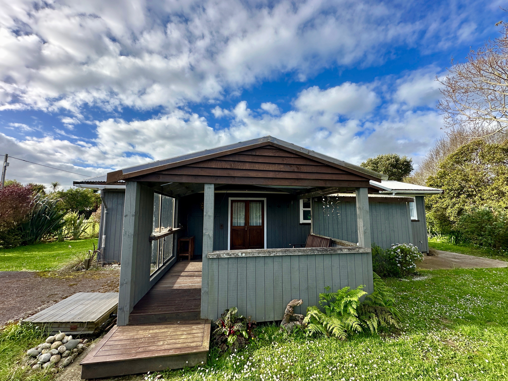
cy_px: 190
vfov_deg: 85.7
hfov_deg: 102.1
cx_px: 254
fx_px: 205
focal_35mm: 14
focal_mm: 2.22
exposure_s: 1/1072
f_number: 2.2
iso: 40
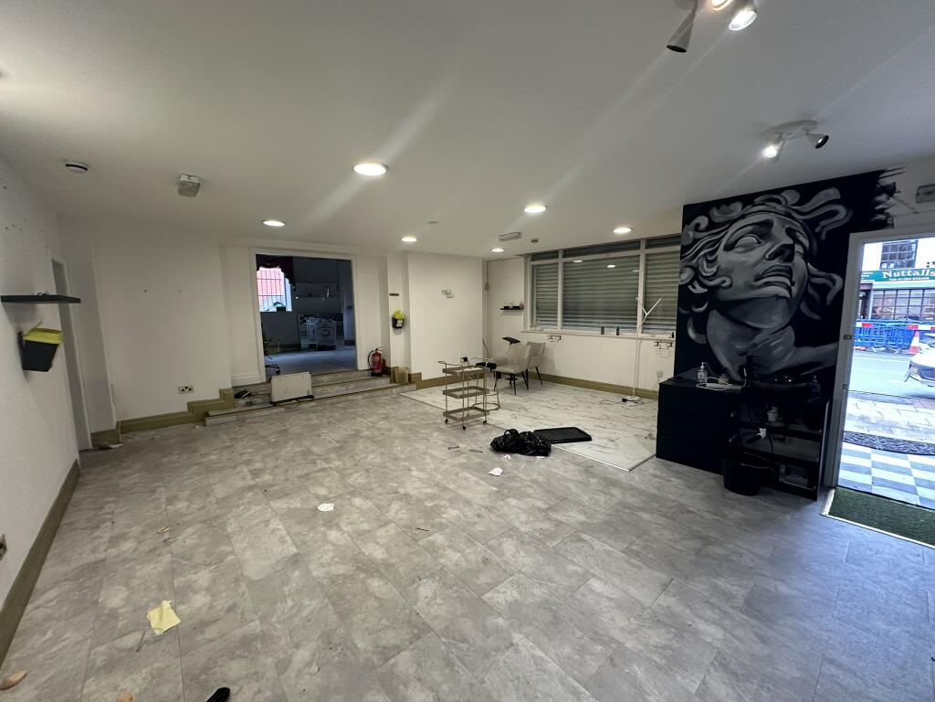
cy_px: 351
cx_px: 468
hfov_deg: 102.1
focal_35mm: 14
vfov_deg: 85.7
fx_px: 378
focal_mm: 2.22
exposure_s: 1/50
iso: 200
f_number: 2.2
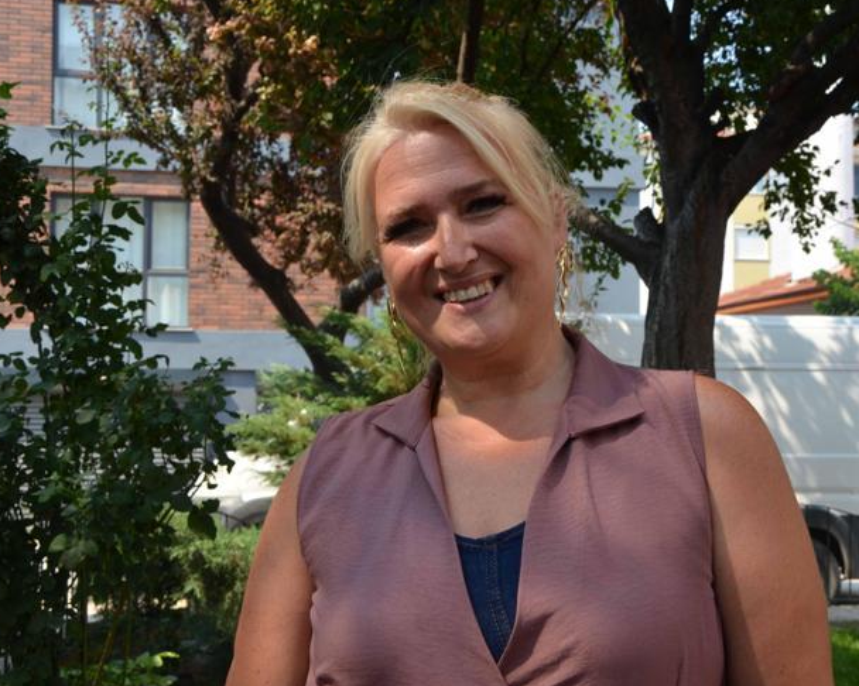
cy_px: 340
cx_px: 462
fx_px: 1322
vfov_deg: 29.1
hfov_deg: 36.0
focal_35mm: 52
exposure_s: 1/250
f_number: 8
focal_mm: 30
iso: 200
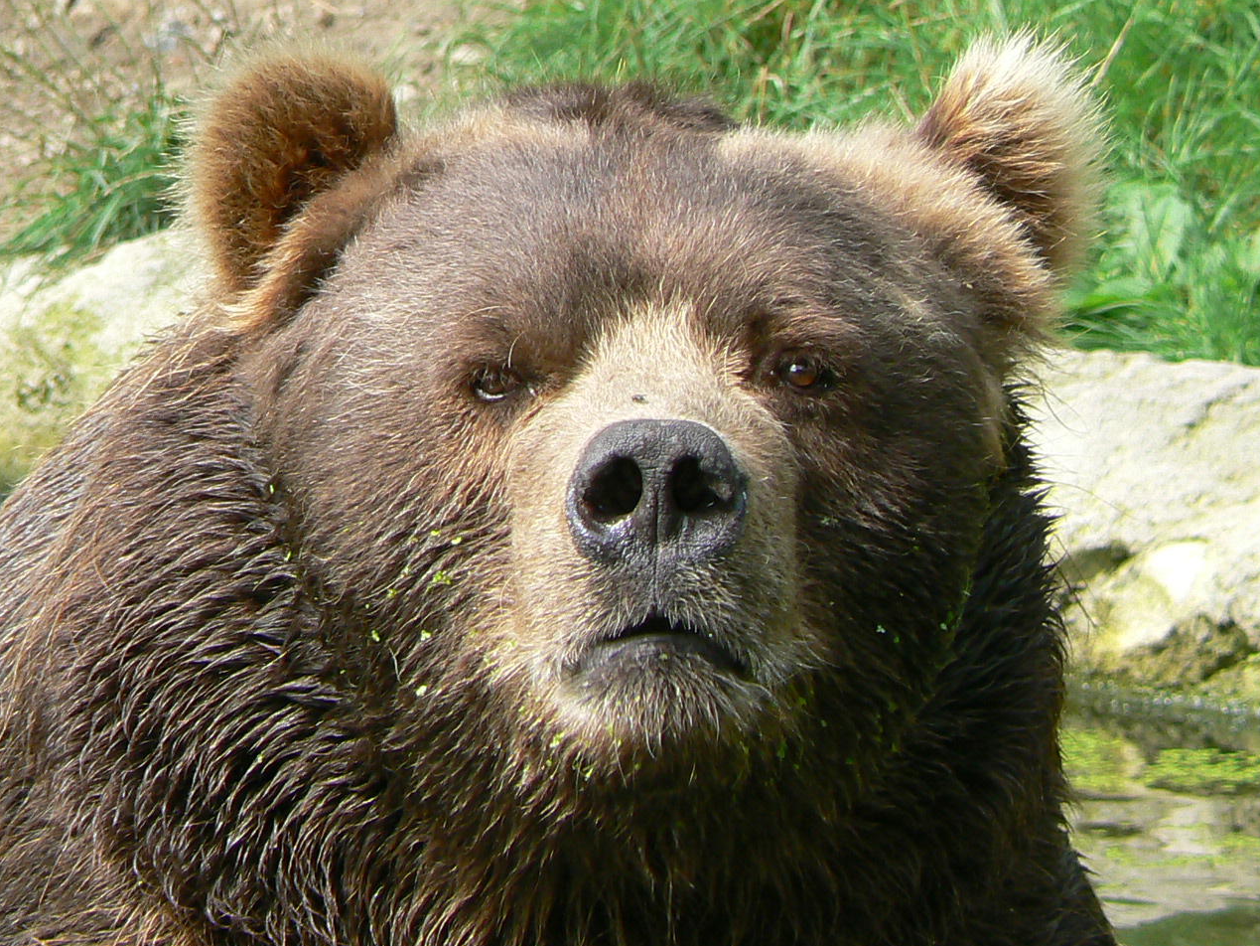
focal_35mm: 479
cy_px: 540
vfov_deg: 3.1
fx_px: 17437
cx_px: 586
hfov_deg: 4.1
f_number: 5.6
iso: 100
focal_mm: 46.2
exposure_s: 1/200
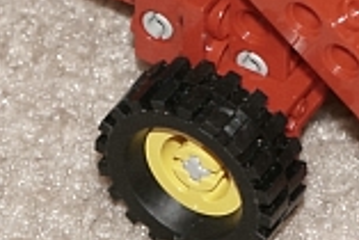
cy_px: -79
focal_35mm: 165
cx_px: 258
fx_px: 1647
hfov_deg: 12.4
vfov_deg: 8.2
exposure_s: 1/60
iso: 800
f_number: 5.6
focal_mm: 27
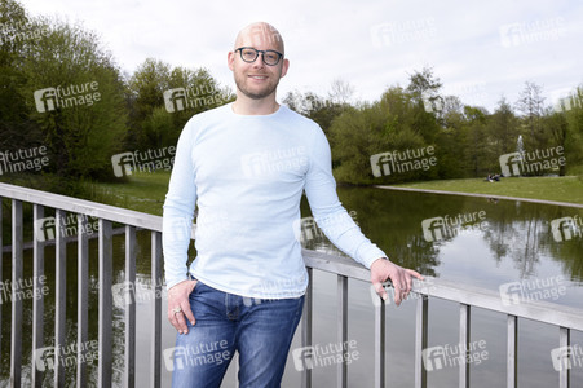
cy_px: 194
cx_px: 292
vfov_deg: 33.4
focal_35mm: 40
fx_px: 647
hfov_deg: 48.5
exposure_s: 1/160
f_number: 10
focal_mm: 40
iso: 250
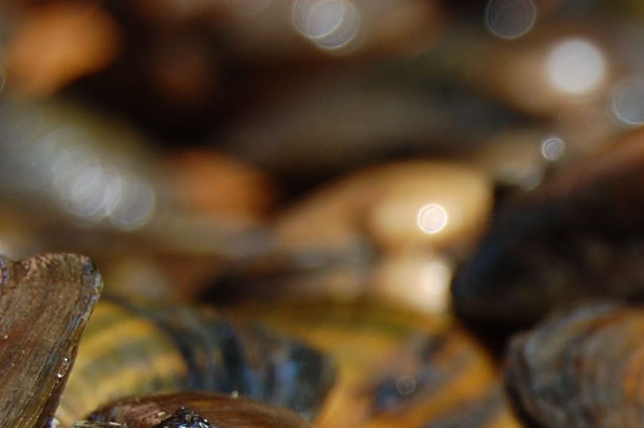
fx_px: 5287
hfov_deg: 6.9
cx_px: 1012
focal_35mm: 296
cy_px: 764
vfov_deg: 4.6
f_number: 8
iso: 200
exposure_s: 1/200
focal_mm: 55
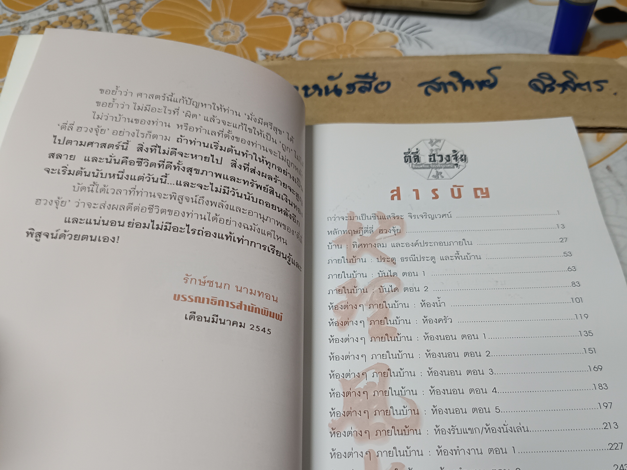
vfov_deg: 41.1
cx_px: 347
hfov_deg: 53.9
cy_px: 324
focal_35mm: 34
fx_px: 616
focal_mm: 5.31
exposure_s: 1/33.3
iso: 851
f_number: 1.7
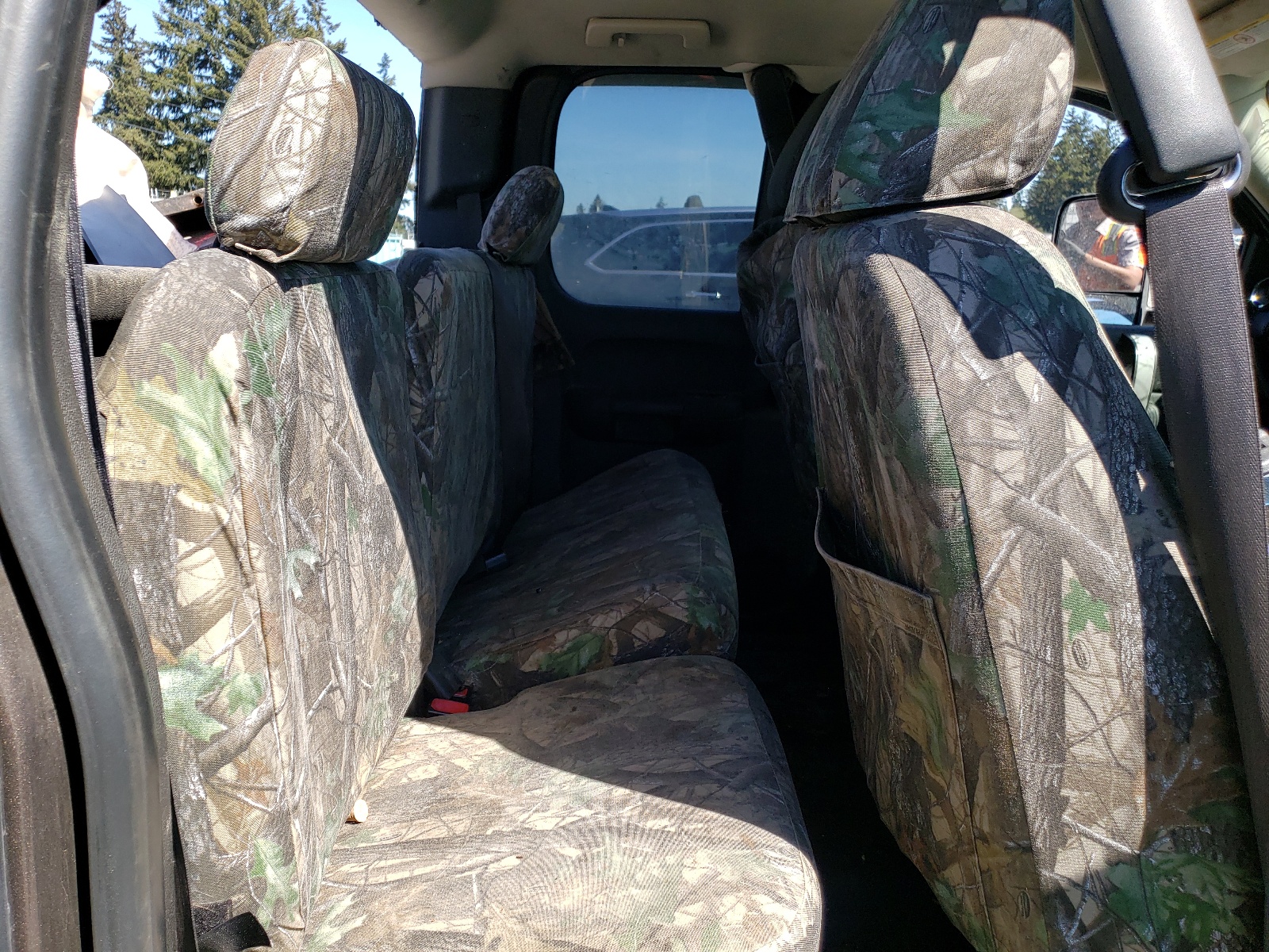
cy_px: 476
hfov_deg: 67.3
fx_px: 953
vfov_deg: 53.1
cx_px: 634
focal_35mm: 26
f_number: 1.5
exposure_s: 1/909
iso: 50
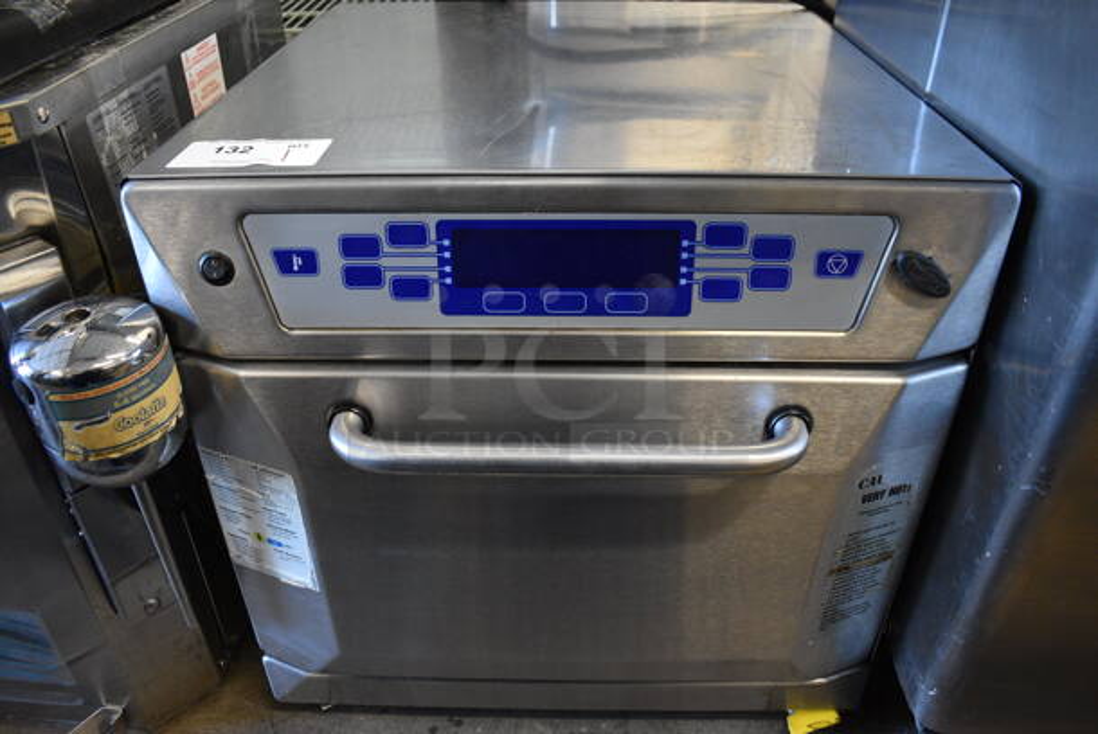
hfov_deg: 67.3
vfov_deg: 48.0
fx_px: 824
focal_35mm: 27
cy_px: 367
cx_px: 549
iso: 1600
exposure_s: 1/125
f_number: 3.5
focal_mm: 18
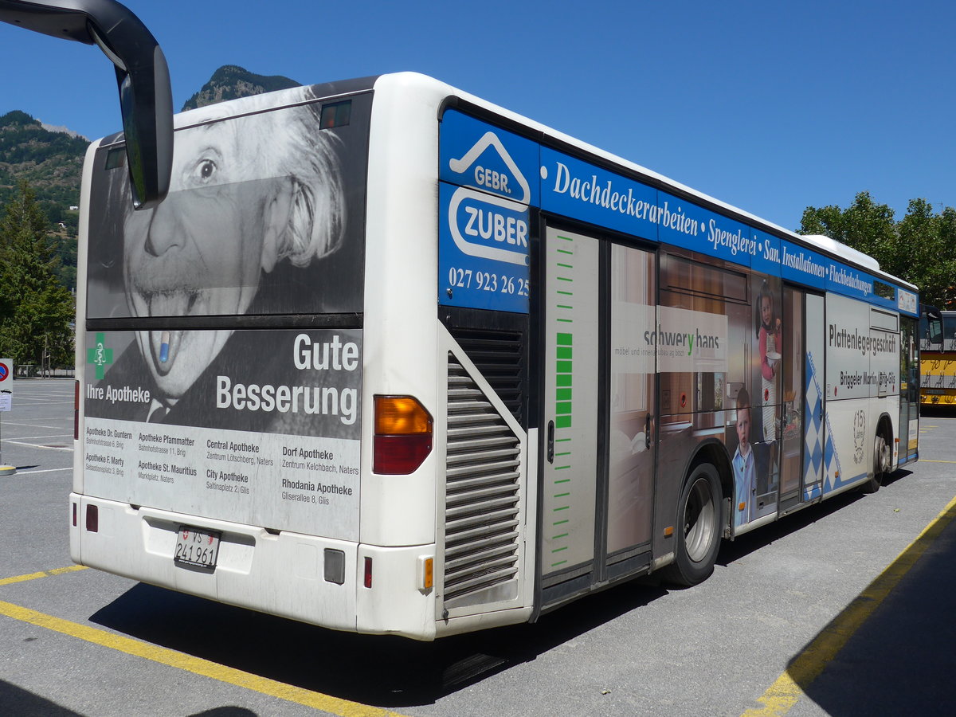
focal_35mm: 34
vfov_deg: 41.8
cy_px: 358
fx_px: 939
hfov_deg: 54.0
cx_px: 478
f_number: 3.2
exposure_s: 1/1600
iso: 80
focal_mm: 7
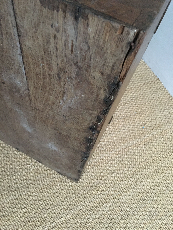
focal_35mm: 29
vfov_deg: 61.7
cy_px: 115
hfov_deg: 48.2
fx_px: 193
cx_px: 86
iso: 500
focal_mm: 4.15
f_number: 2.2
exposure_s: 1/17
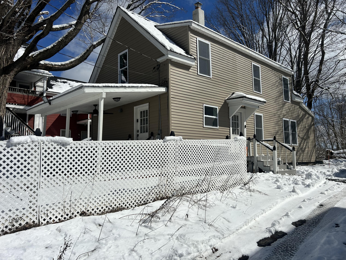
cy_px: 130
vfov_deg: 53.1
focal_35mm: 26
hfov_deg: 67.3
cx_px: 173
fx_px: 260
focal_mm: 5.7
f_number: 1.5
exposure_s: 1/16393
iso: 50
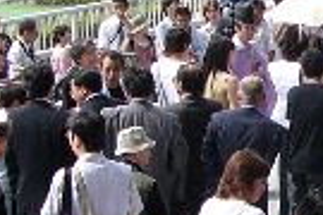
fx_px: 1588
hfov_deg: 11.5
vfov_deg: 7.8
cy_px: 127
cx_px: 349
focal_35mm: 177
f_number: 2.8
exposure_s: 1/1000
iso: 100
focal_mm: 6
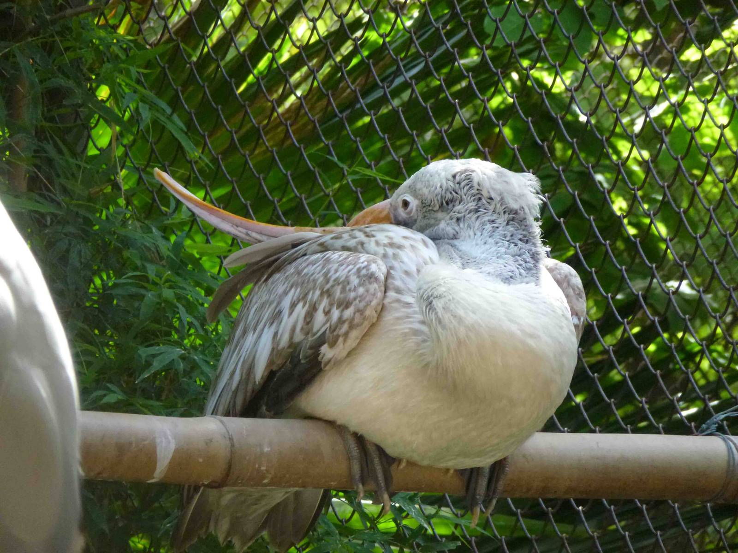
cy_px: 276
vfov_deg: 4.0
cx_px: 369
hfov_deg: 5.3
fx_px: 7974
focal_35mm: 374
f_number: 5.9
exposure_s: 1/80
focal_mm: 67
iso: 400
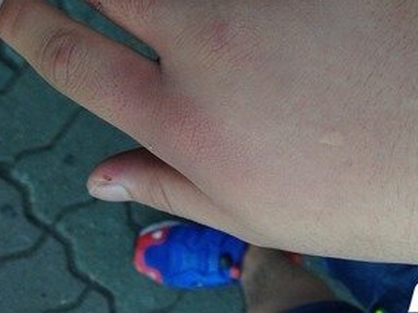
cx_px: 278
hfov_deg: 28.0
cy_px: 40
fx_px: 833
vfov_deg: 20.9
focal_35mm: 69
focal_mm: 4.28
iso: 50
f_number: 2.4
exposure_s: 1/40
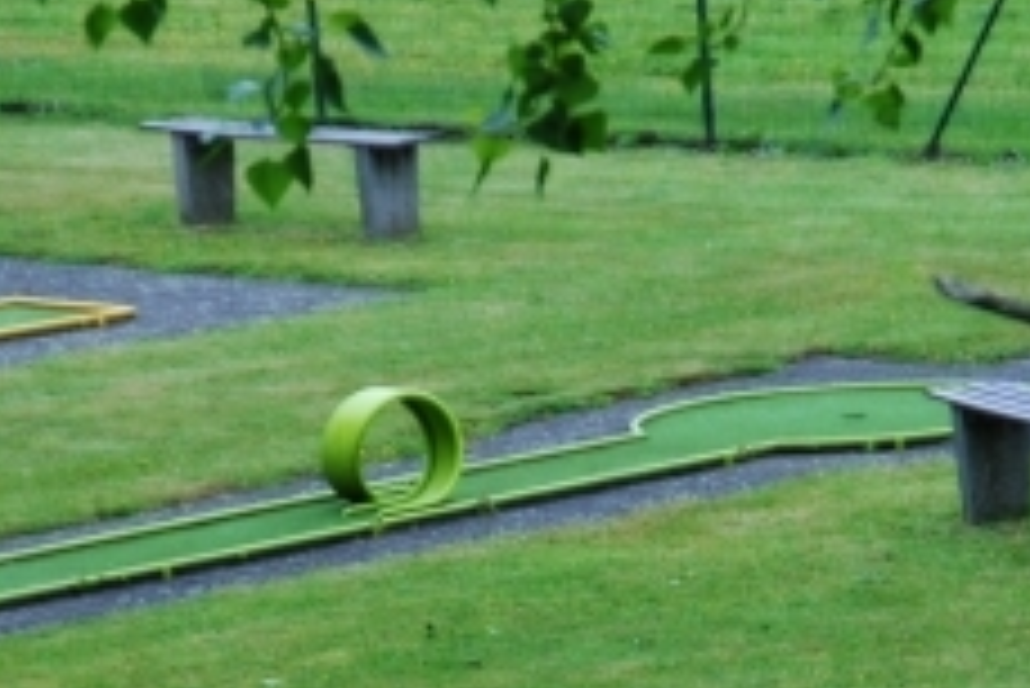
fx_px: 13512
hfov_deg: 4.4
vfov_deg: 2.9
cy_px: 576
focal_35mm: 472
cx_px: 589
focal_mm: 120
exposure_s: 1/125
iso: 320
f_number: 6
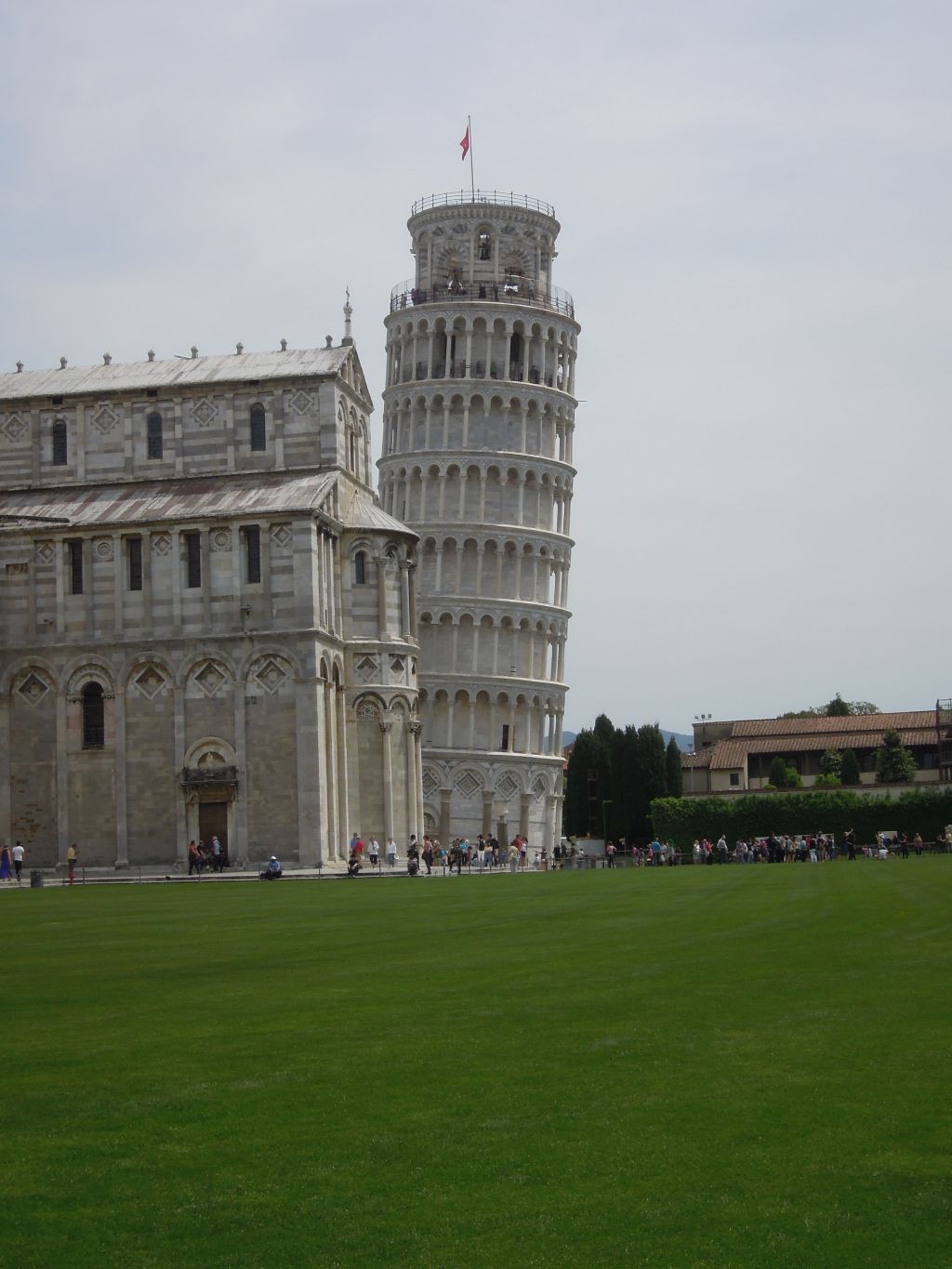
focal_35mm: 62
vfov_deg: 31.2
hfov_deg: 23.7
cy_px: 634
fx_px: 2273
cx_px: 476
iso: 160
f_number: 5.9
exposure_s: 1/1000
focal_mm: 11.1
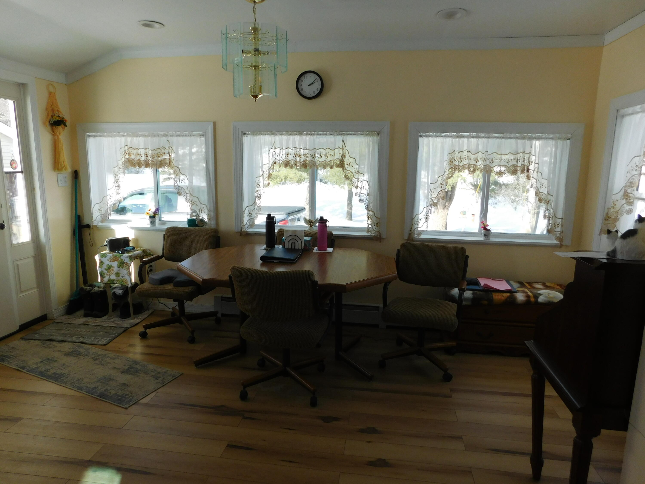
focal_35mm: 23
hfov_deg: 73.9
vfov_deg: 58.9
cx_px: 322
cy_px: 242
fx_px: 429
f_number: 3
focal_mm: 4
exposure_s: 1/200
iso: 125
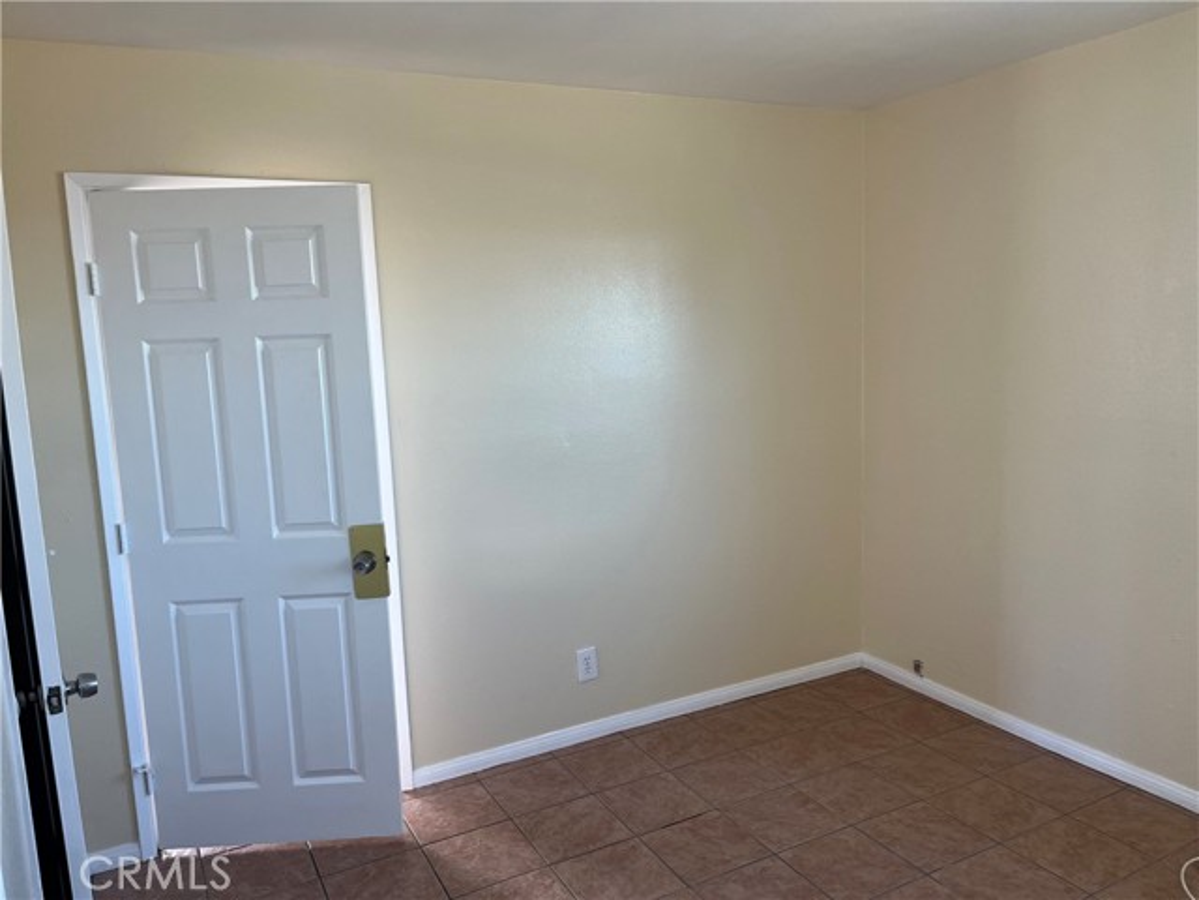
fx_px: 901
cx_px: 600
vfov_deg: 53.1
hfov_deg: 67.3
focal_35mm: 26
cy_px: 450
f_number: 1.6
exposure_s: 1/120
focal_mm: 5.1
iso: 80
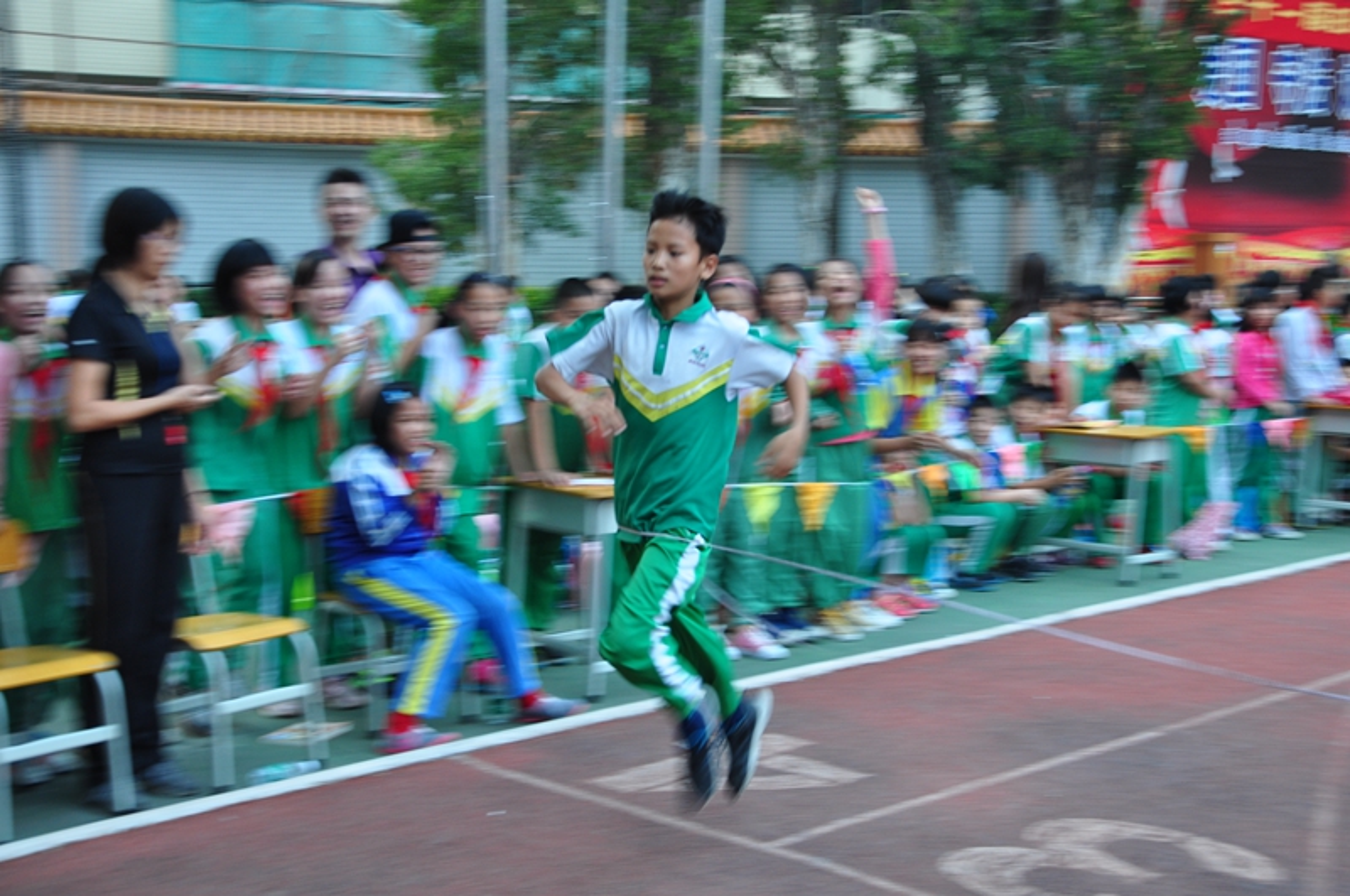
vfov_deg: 26.4
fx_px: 1910
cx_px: 675
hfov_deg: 38.9
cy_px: 448
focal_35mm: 51
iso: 320
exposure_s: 1/60
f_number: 5.6
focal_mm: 34
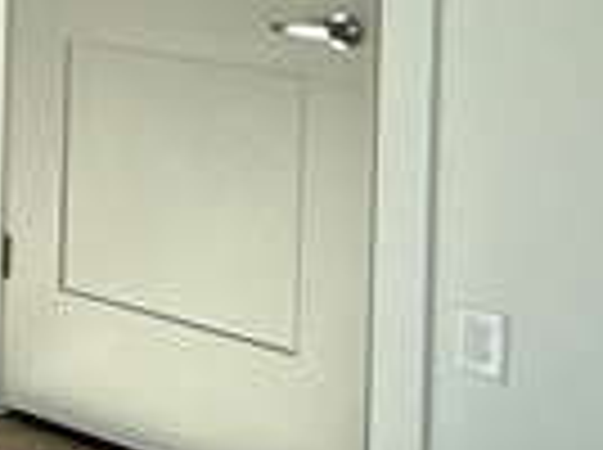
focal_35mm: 107
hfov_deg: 12.0
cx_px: -1080
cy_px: -225
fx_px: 1861
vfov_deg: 13.0
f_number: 2.2
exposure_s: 1/502
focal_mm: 2.22
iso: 50
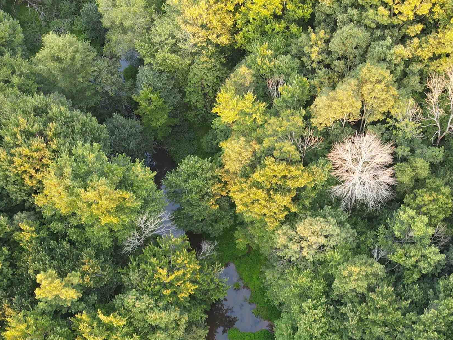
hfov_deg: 41.9
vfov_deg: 31.3
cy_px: 273
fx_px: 589
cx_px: 264
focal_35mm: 45
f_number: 2.8
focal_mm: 4.5
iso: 220
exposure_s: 1/15
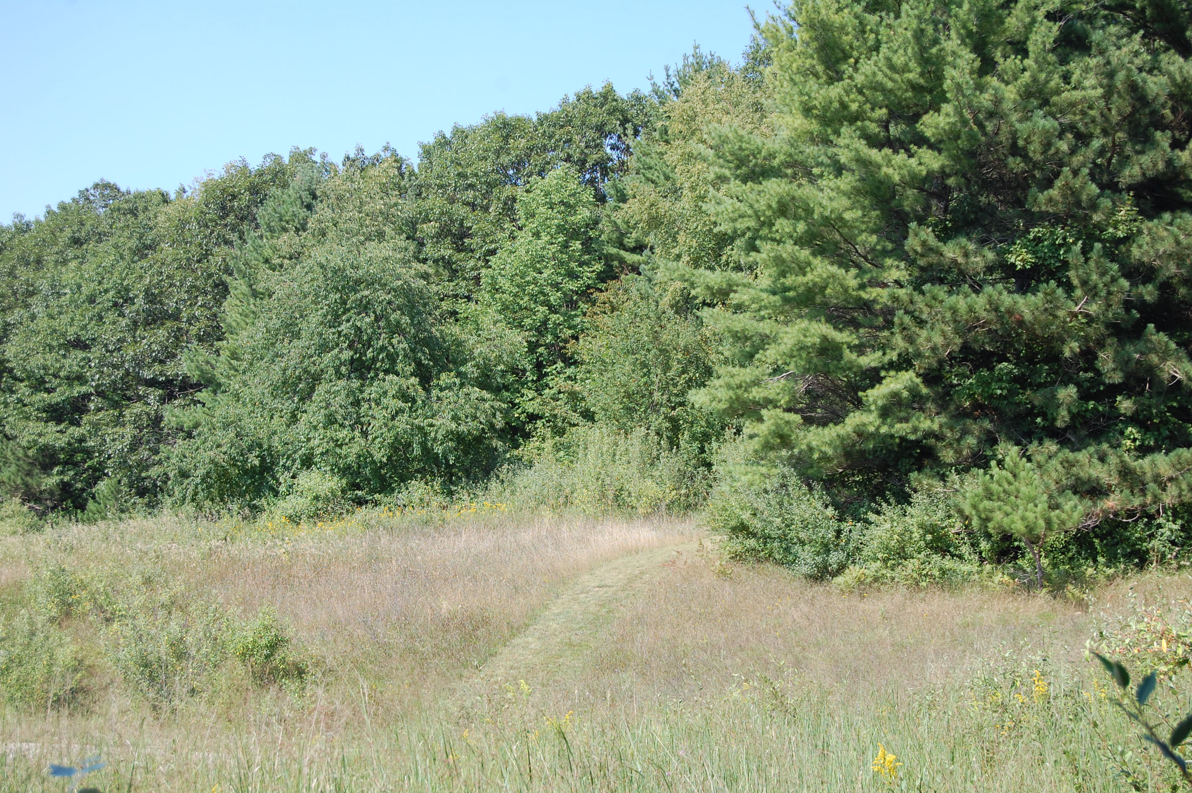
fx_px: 2283
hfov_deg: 29.3
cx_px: 596
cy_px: 396
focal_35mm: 69
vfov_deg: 19.7
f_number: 8
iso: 200
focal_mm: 46
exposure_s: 1/250
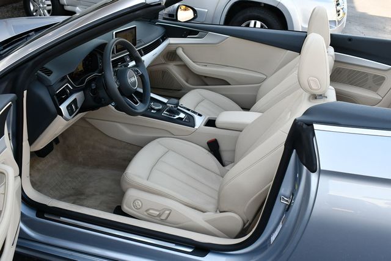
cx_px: 196
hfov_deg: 48.4
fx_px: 435
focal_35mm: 40
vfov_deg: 33.5
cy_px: 130
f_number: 5
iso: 400
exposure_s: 1/250
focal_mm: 20
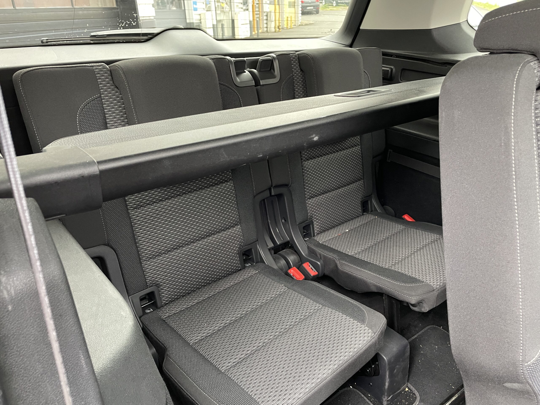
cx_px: 270
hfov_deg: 67.3
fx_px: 406
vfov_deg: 53.1
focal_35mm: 26
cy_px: 202
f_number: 1.6
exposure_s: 1/60
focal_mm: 4.2
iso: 320
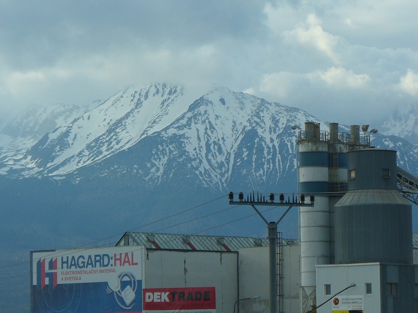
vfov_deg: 10.7
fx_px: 1666
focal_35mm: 138
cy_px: 156
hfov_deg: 14.3
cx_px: 209
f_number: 3.8
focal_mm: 22.7
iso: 80
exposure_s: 1/500
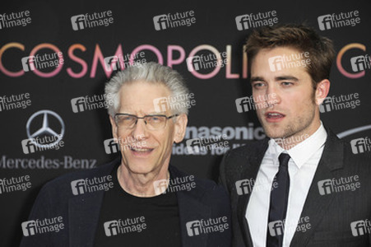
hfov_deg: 12.1
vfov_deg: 8.1
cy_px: 124
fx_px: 1751
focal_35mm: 170
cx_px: 186
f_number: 6.3
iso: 800
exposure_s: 1/160
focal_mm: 170
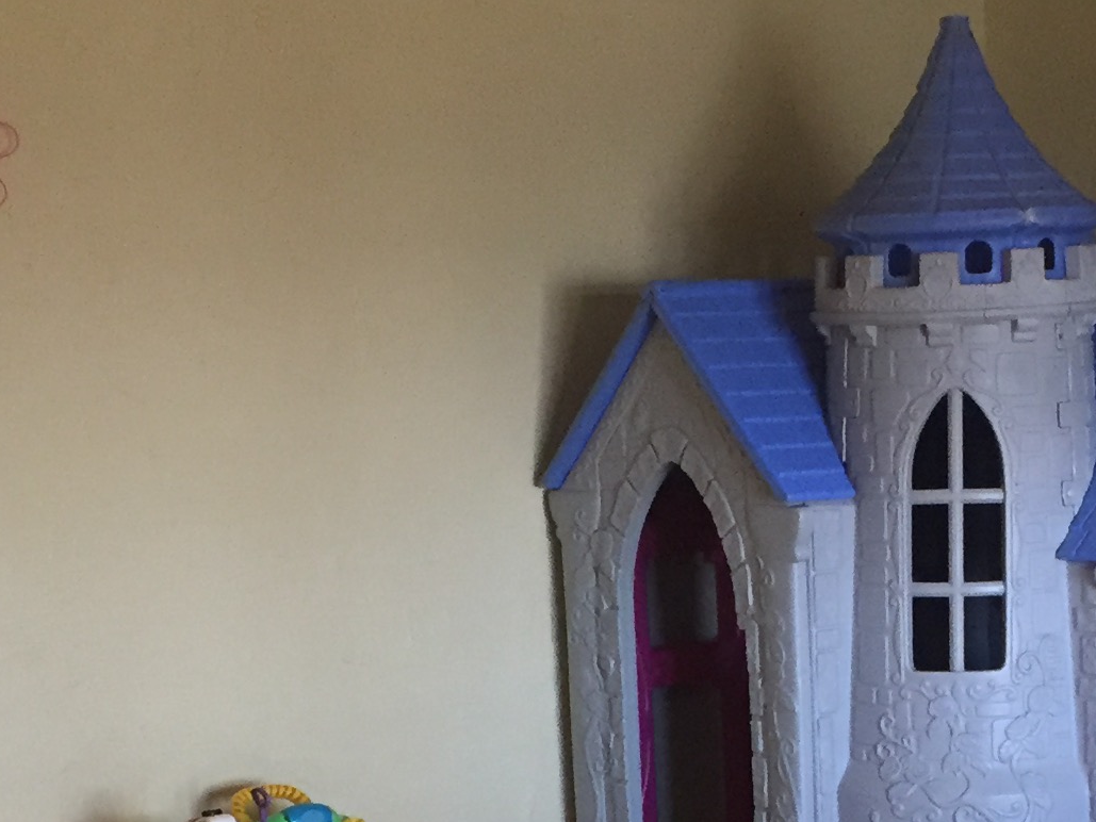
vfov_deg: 15.4
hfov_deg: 21.2
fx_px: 2913
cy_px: 1013
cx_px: 722
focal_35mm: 92
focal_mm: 4.15
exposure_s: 1/33
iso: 250
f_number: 2.2
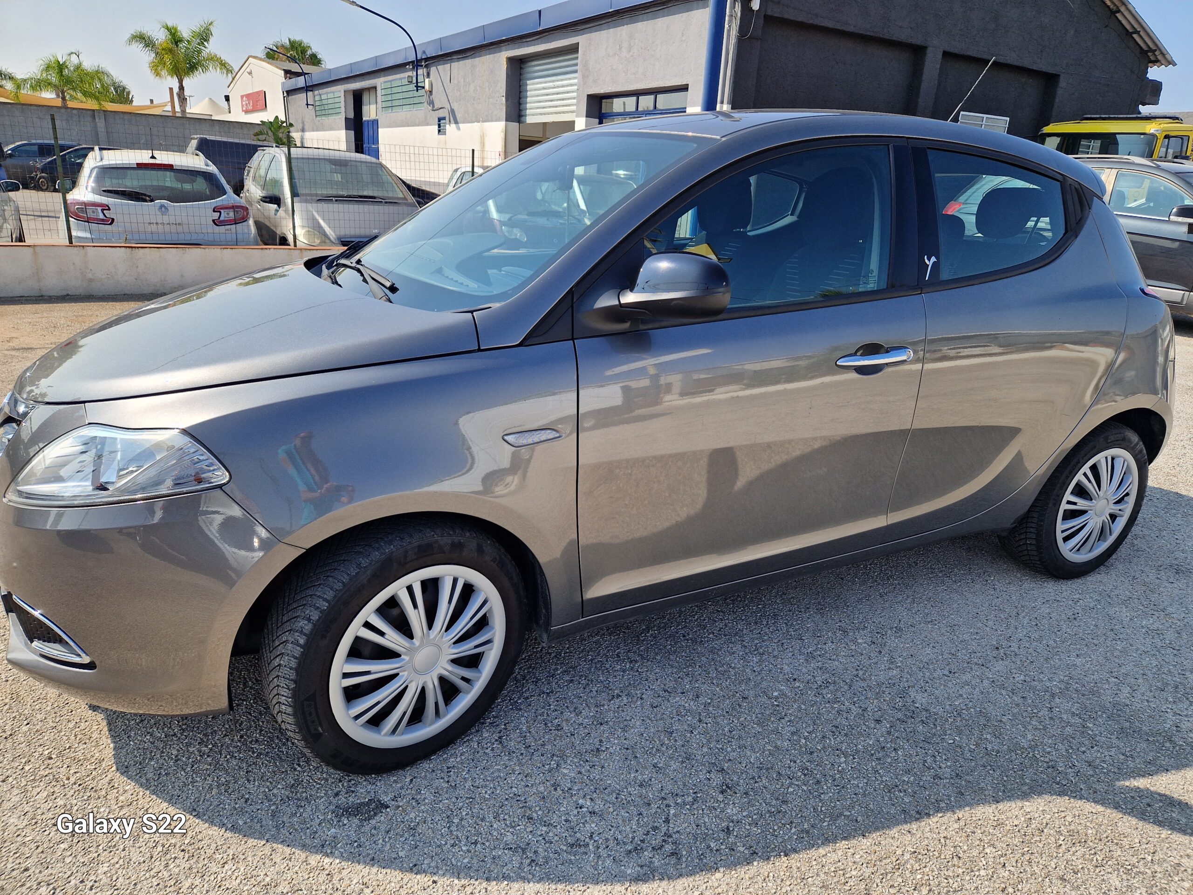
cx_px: 596
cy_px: 448
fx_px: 793
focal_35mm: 23
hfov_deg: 73.9
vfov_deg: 58.9
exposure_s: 1/1092
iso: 50
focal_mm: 5.4
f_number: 1.8
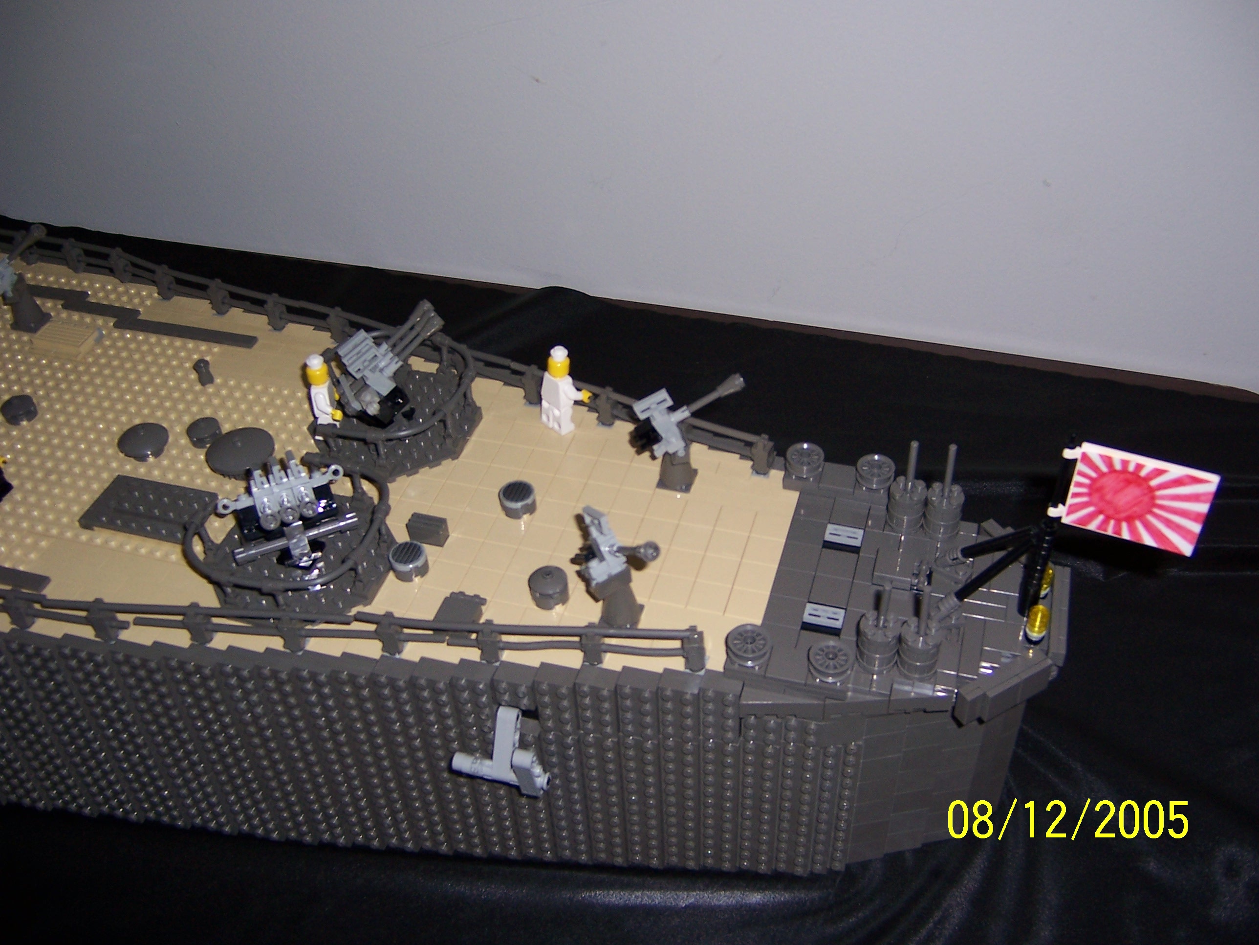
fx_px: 1200
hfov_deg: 55.4
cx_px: 630
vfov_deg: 42.9
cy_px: 472
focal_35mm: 33
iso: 80
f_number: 2.8
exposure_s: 1/60
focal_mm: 5.5
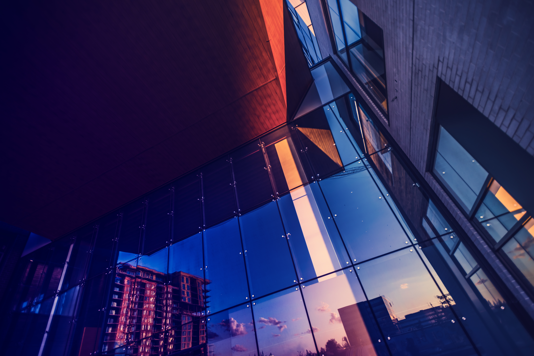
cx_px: 267
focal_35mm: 17
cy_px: 178
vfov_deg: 70.5
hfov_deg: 93.3
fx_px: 252
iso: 100
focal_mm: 17
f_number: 2.8
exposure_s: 1/320
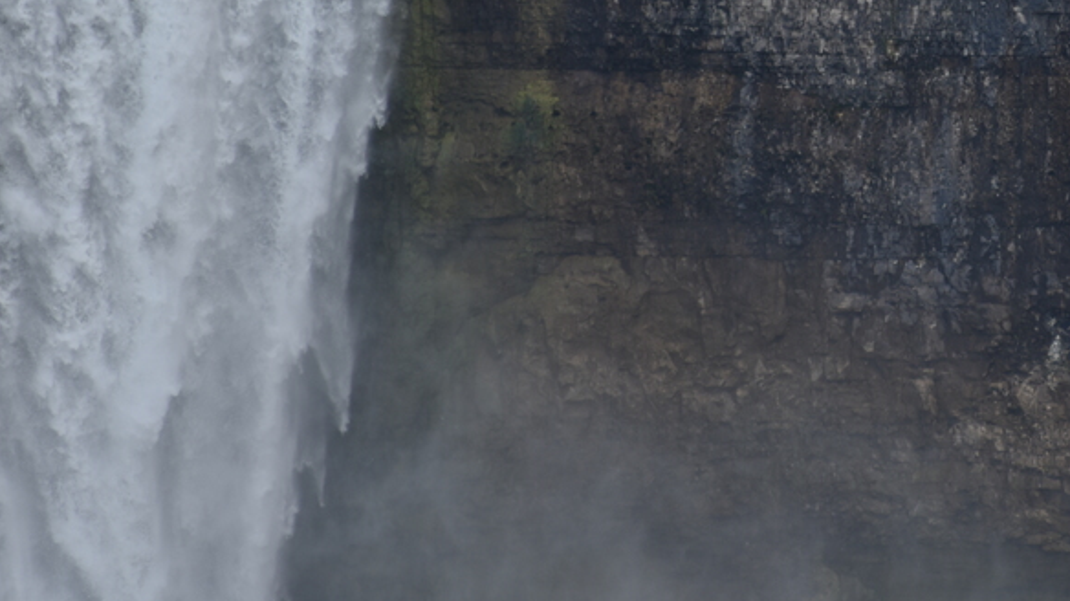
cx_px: 991
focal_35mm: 689
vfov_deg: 1.8
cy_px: 26
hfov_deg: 3.1
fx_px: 19541
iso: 140
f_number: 5.6
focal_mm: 300
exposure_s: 1/640
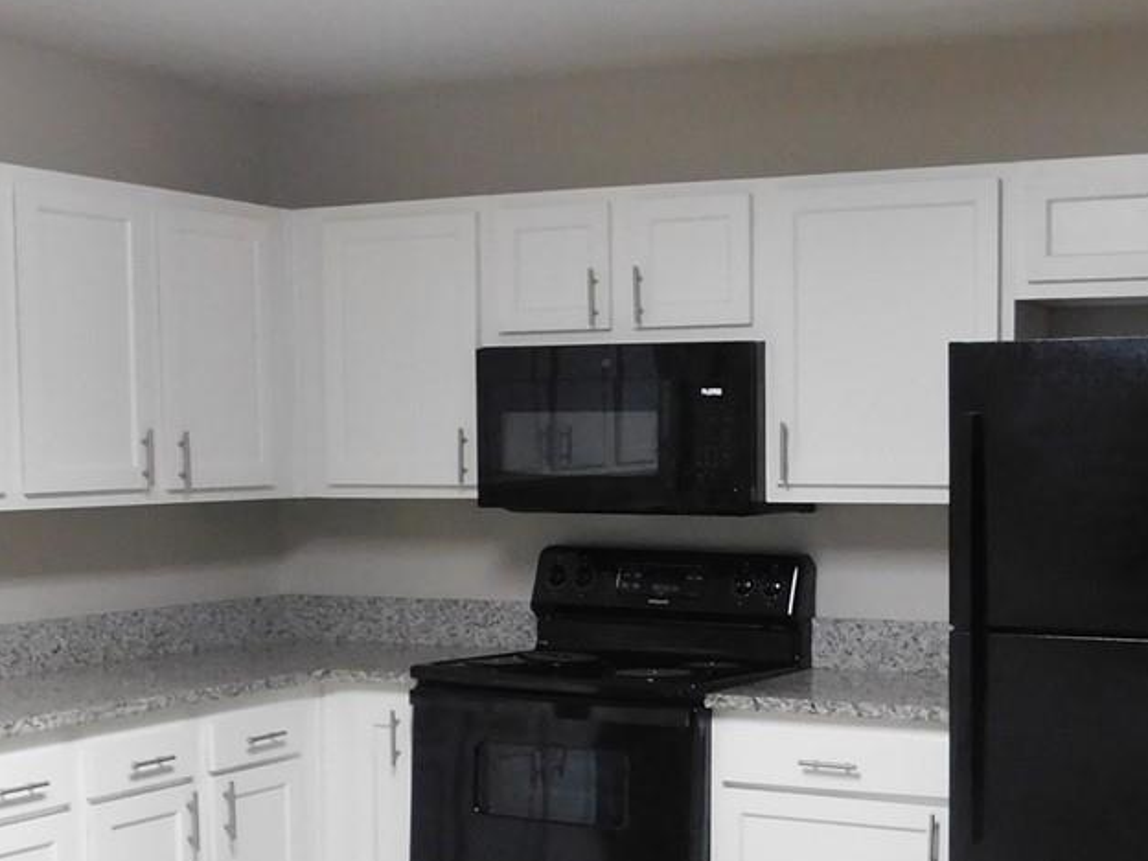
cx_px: 778
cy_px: 609
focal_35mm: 59
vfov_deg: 24.6
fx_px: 1957
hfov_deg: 32.4
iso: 360
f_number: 3
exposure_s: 1/30
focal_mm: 4
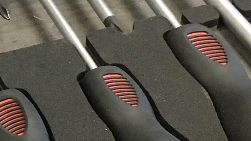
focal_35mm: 146
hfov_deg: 14.2
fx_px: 972
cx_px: -56
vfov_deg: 8.3
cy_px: 51
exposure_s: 1/24
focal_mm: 4.15
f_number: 2.2
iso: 200
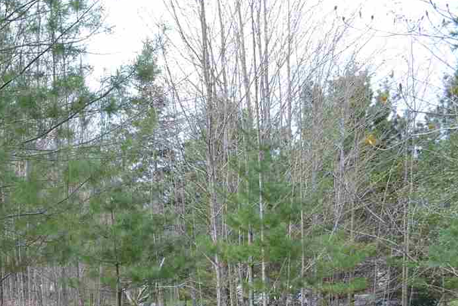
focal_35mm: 50
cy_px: 263
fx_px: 636
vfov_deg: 26.3
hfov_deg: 36.8
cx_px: 36
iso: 100
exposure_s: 1/125
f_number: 5.6
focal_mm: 18
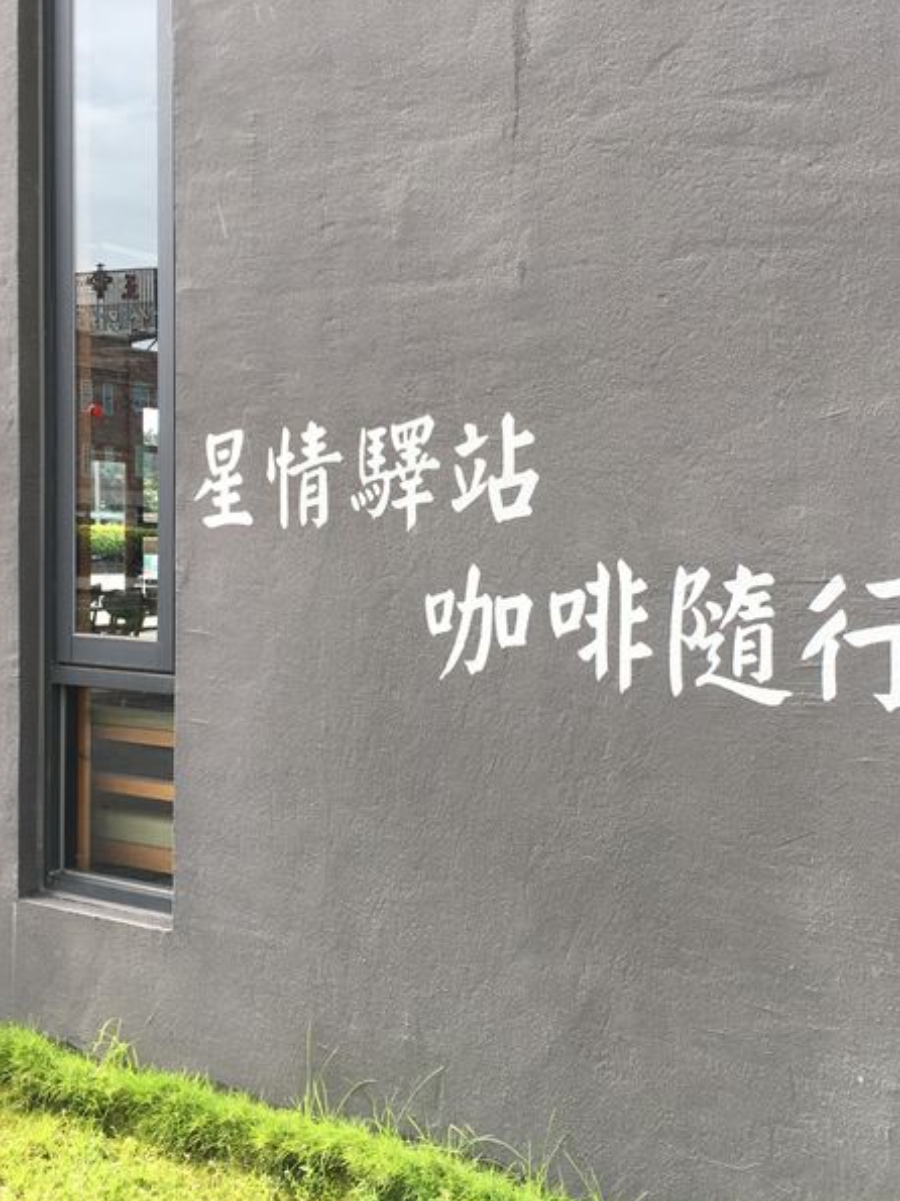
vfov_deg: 47.9
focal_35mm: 39
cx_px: 547
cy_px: 602
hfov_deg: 36.6
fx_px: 1352
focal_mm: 4.15
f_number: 2.2
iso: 25
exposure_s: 1/284
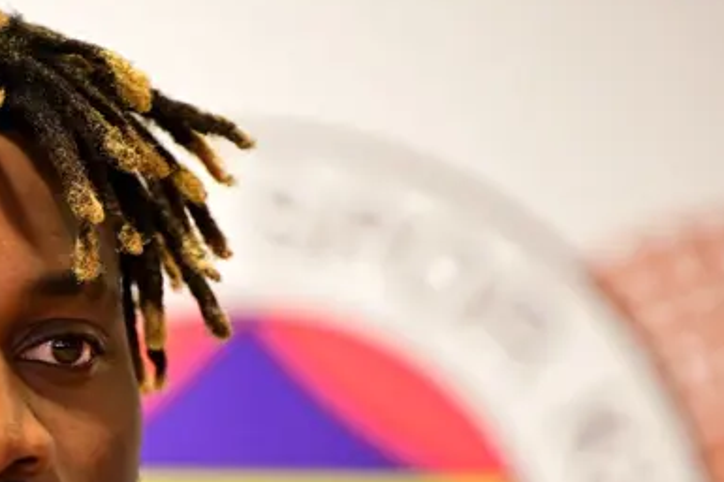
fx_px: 13784
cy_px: 527
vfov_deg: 2.0
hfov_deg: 3.0
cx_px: -81
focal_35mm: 686
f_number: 2.8
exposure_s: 1/80
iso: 2000
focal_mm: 200
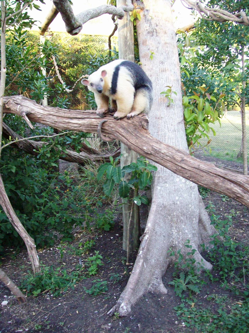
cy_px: 166
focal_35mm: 36
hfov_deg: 39.6
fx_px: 346
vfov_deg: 51.4
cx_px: 124
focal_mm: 6
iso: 200
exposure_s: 1/67
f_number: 2.7
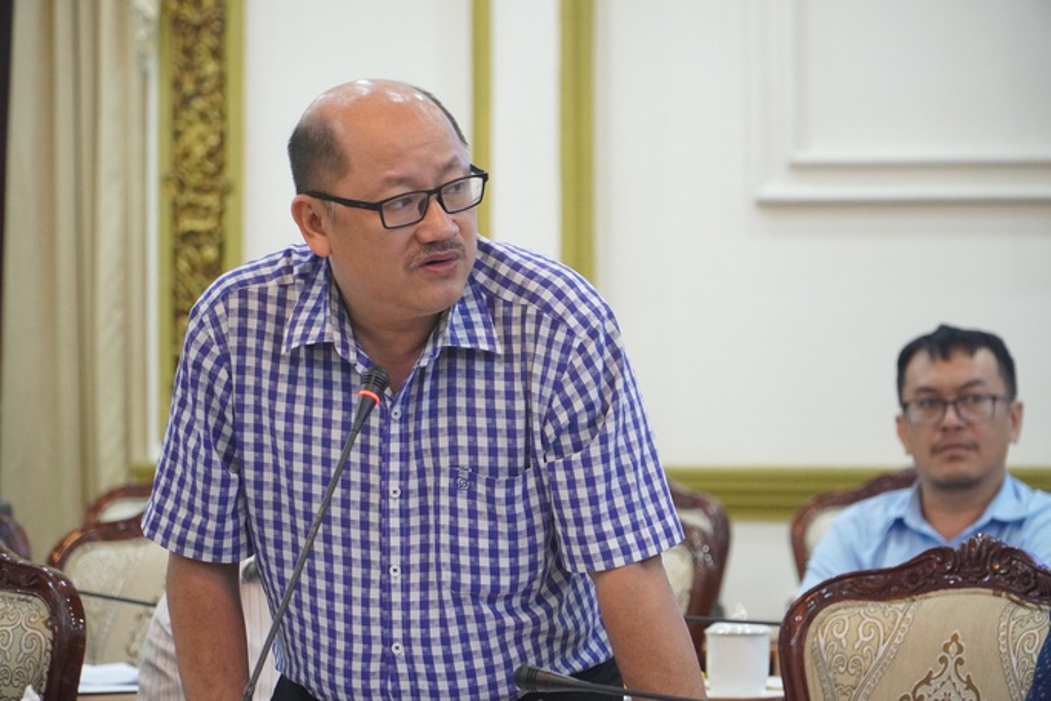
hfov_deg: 14.1
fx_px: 4247
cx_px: 526
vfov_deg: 9.4
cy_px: 350
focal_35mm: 146
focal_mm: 97
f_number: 4
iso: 3200
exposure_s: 1/160
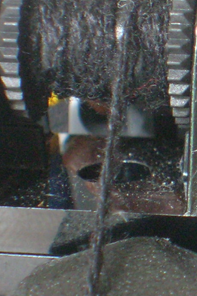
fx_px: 2866
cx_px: 344
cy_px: 150
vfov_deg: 5.9
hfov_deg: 3.9
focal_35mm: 349
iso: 200
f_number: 4.9
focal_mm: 17.1
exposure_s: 1/1.8
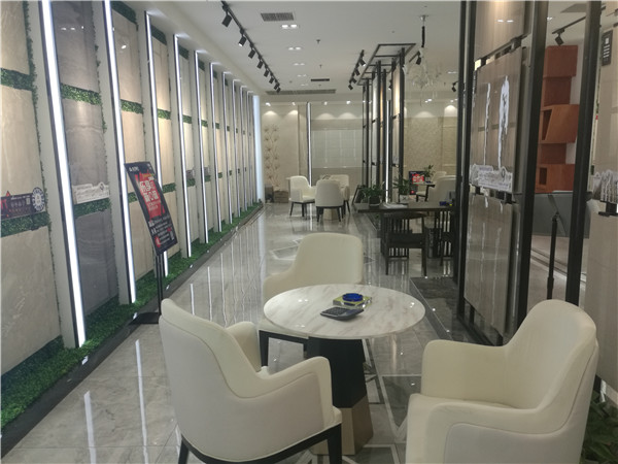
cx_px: 309
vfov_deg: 51.4
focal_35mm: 27
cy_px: 232
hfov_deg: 65.3
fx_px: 482
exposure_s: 1/50
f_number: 2
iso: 64
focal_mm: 4.04
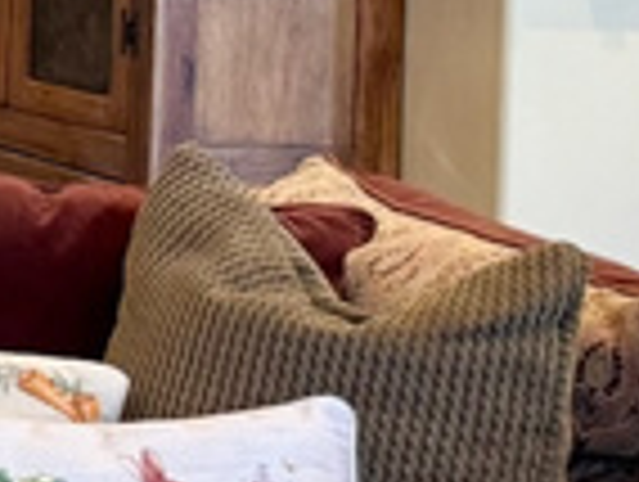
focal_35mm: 173
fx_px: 3199
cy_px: -311
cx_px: -1530
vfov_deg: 8.4
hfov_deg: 8.6
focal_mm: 6.76
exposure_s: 1/60
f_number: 1.78
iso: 250
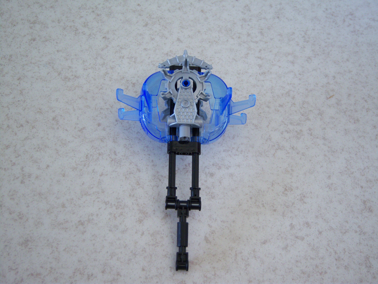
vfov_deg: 29.7
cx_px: 189
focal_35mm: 49
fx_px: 535
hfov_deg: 38.9
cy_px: 142
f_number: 3.4
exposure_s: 1/13
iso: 160
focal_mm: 10.3
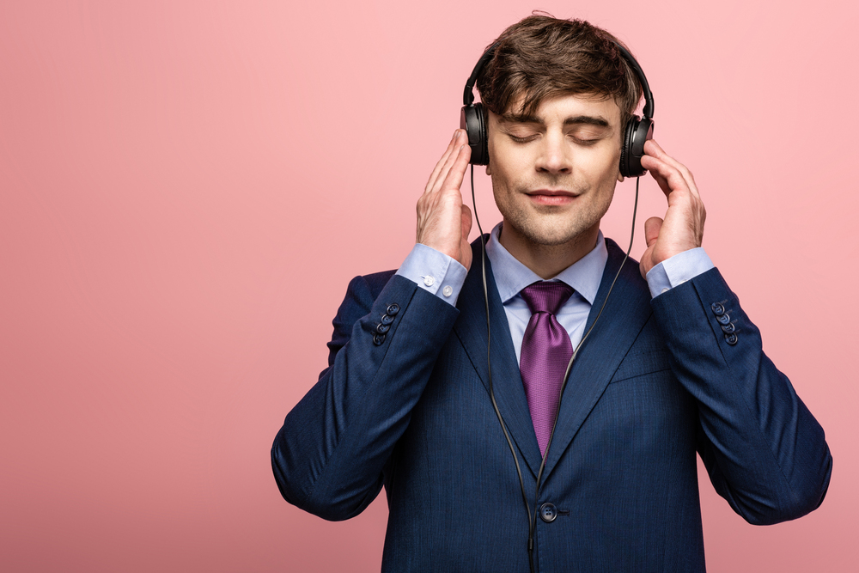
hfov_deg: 23.9
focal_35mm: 85
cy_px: 286
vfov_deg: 16.1
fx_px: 2028
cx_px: 430
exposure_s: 1/200
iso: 100
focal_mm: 85
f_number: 8
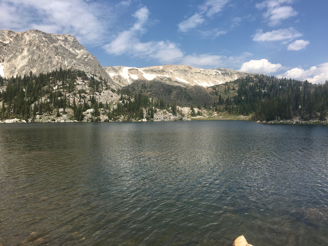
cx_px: 164
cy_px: 123
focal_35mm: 29
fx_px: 275
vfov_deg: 48.2
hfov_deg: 61.7
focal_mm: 4.15
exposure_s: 1/2653
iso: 25
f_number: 2.2
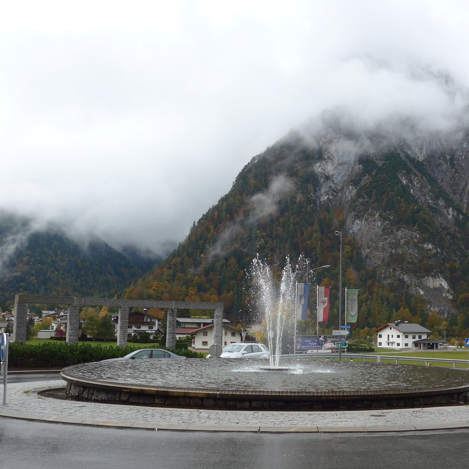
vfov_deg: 42.7
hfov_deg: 42.5
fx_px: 598
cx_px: 294
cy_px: 267
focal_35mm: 39
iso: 80
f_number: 2.8
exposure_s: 1/640
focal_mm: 6
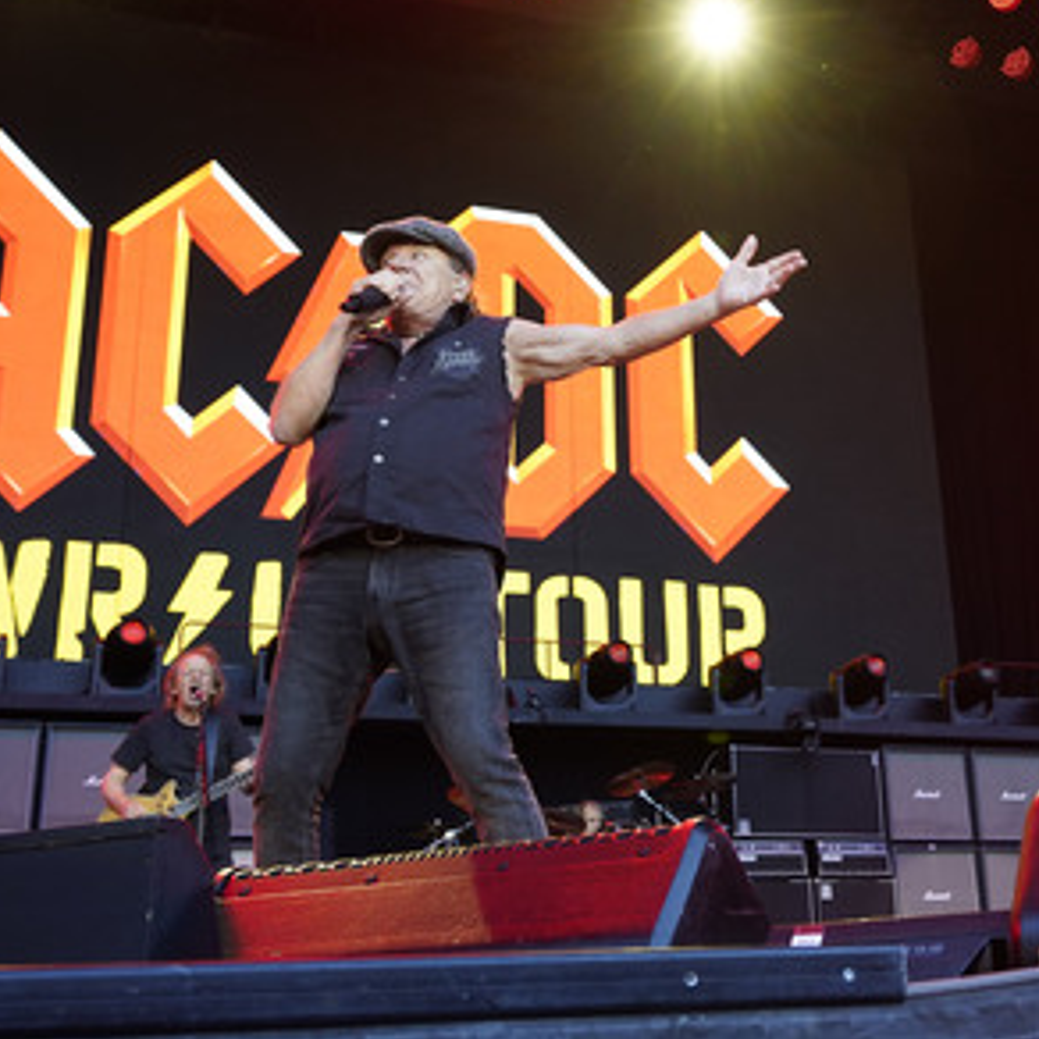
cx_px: 543
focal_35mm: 42
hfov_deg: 40.0
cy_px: 509
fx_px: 1426
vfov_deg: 40.0
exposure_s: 1/400
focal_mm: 32
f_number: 5
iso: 1600
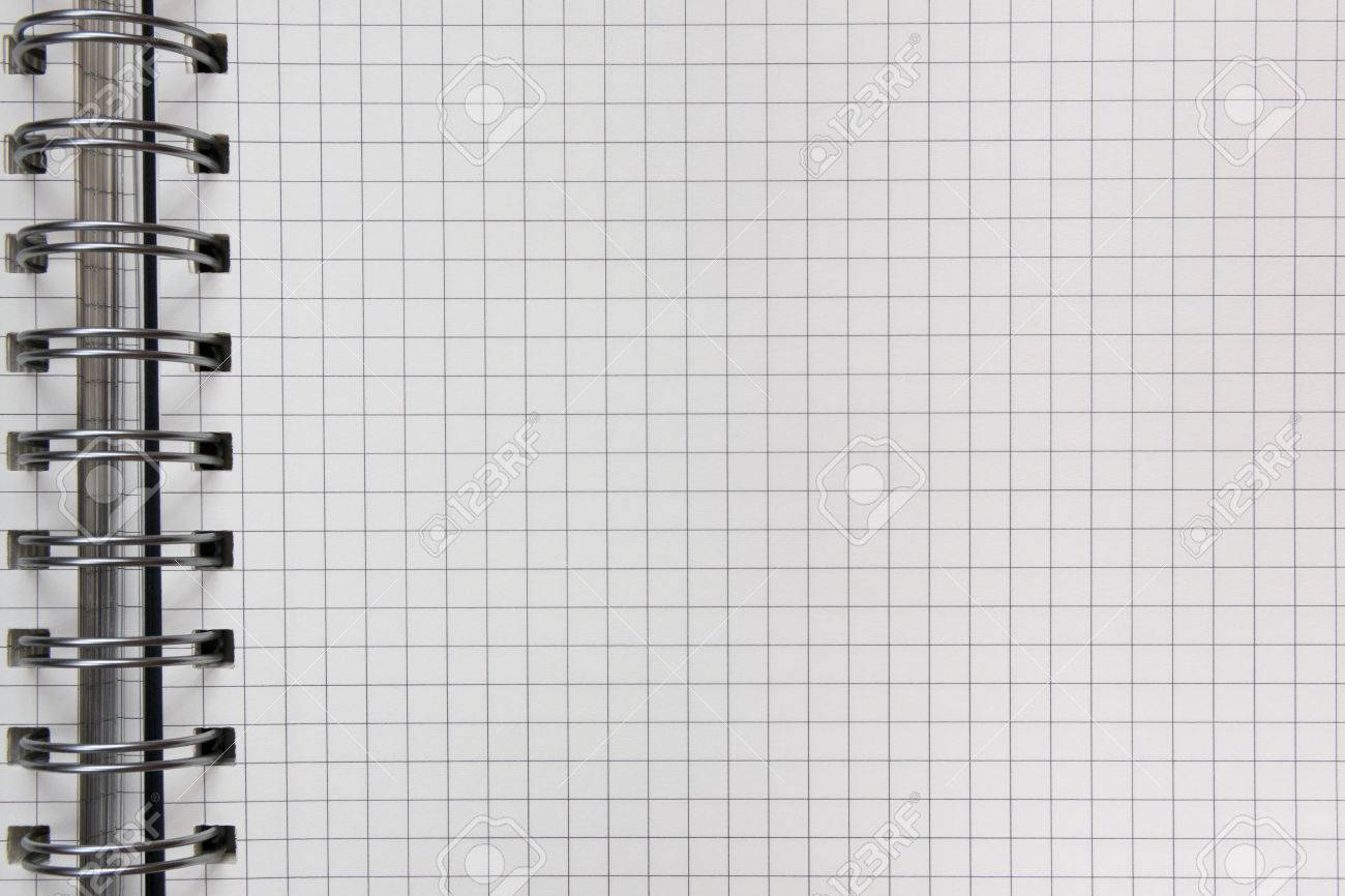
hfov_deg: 41.1
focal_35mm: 48
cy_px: 448
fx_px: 1793
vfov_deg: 28.1
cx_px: 672
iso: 100
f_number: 11
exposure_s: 1
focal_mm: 32
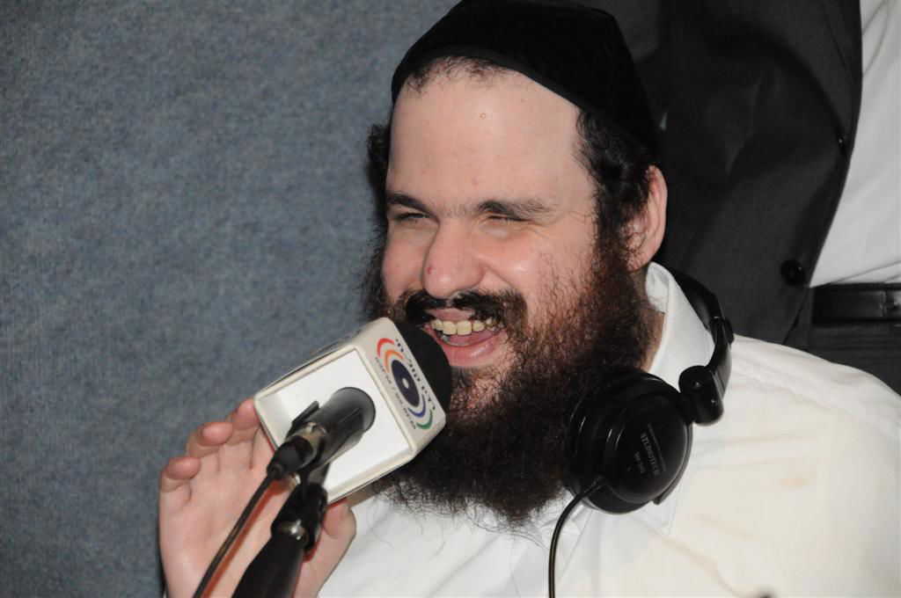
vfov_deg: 8.3
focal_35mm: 165
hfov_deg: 12.5
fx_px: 4124
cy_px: 299
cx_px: 450
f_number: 6.3
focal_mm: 110
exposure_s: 1/200
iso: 3200
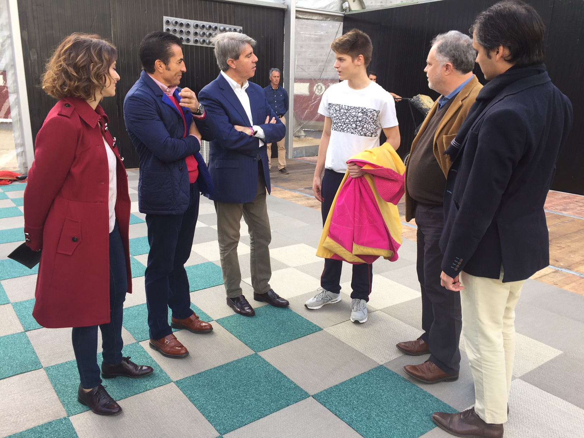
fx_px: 489
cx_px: 292
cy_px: 219
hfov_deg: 61.7
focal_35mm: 29
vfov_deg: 48.2
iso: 32
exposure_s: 1/100
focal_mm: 4.15
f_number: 2.2
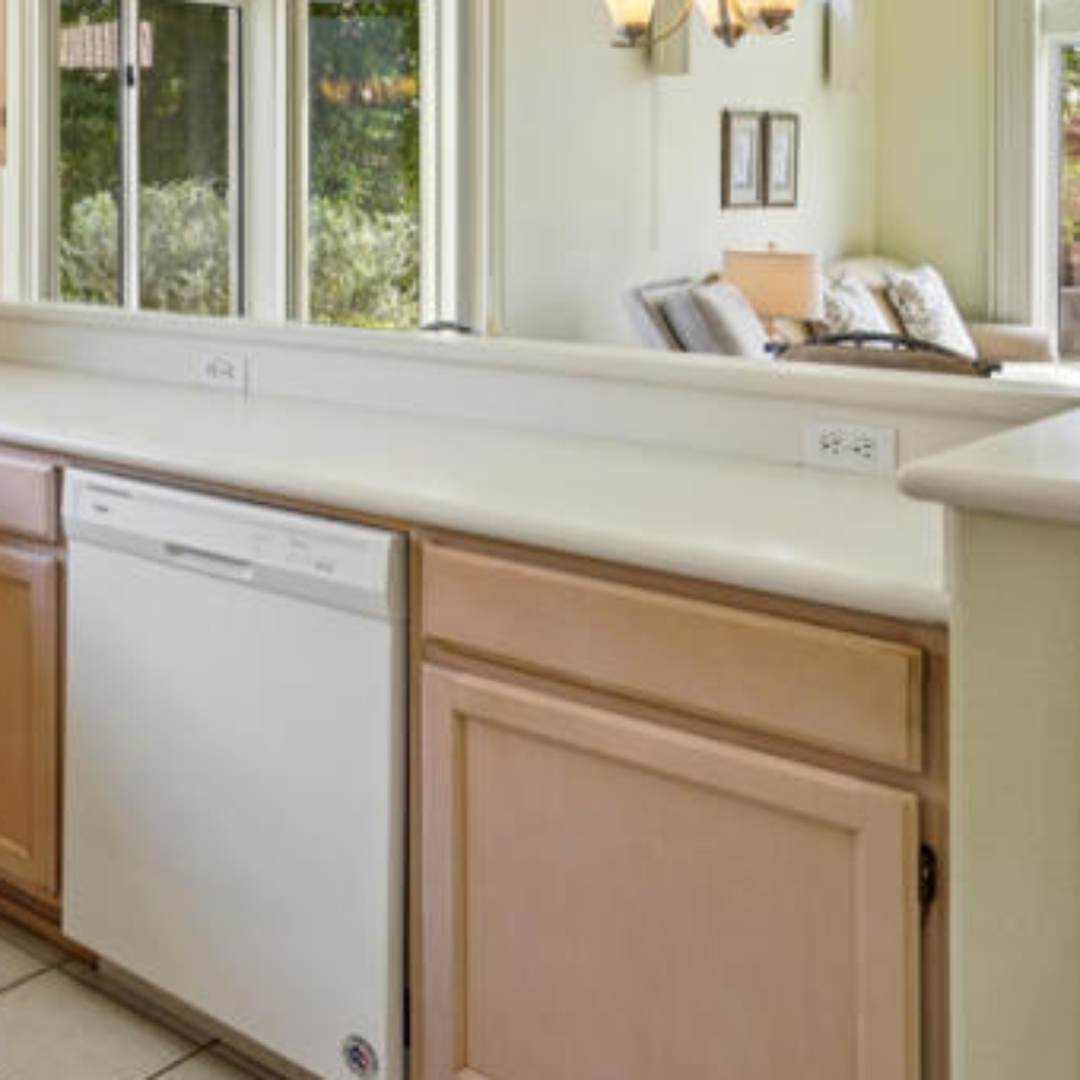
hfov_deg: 34.1
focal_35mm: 41
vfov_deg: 39.1
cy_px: 192
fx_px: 1447
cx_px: -172
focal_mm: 16
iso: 200
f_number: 8
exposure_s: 1/30
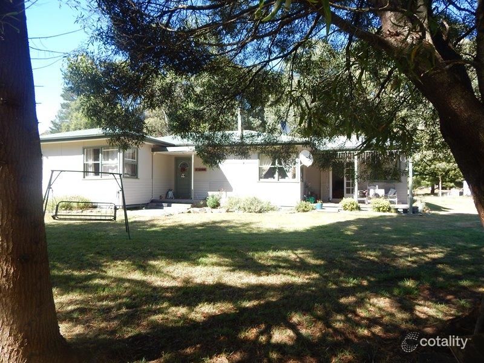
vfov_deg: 61.1
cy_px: 182
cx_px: 242
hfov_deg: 76.4
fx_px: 308
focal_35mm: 22
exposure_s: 1/320
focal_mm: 4
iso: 125
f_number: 3
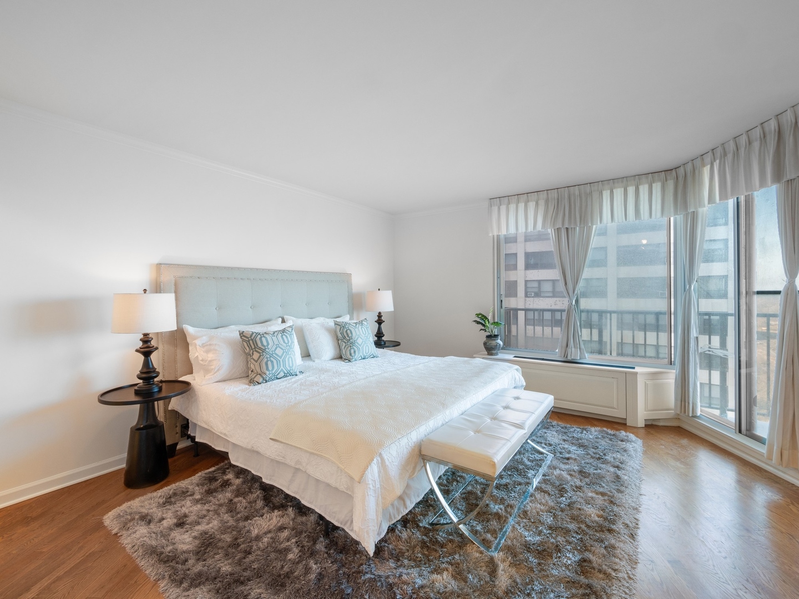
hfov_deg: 102.1
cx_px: 400
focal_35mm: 14
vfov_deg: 85.7
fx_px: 323
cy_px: 300
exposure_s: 1/50
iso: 200
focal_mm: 7
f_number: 8
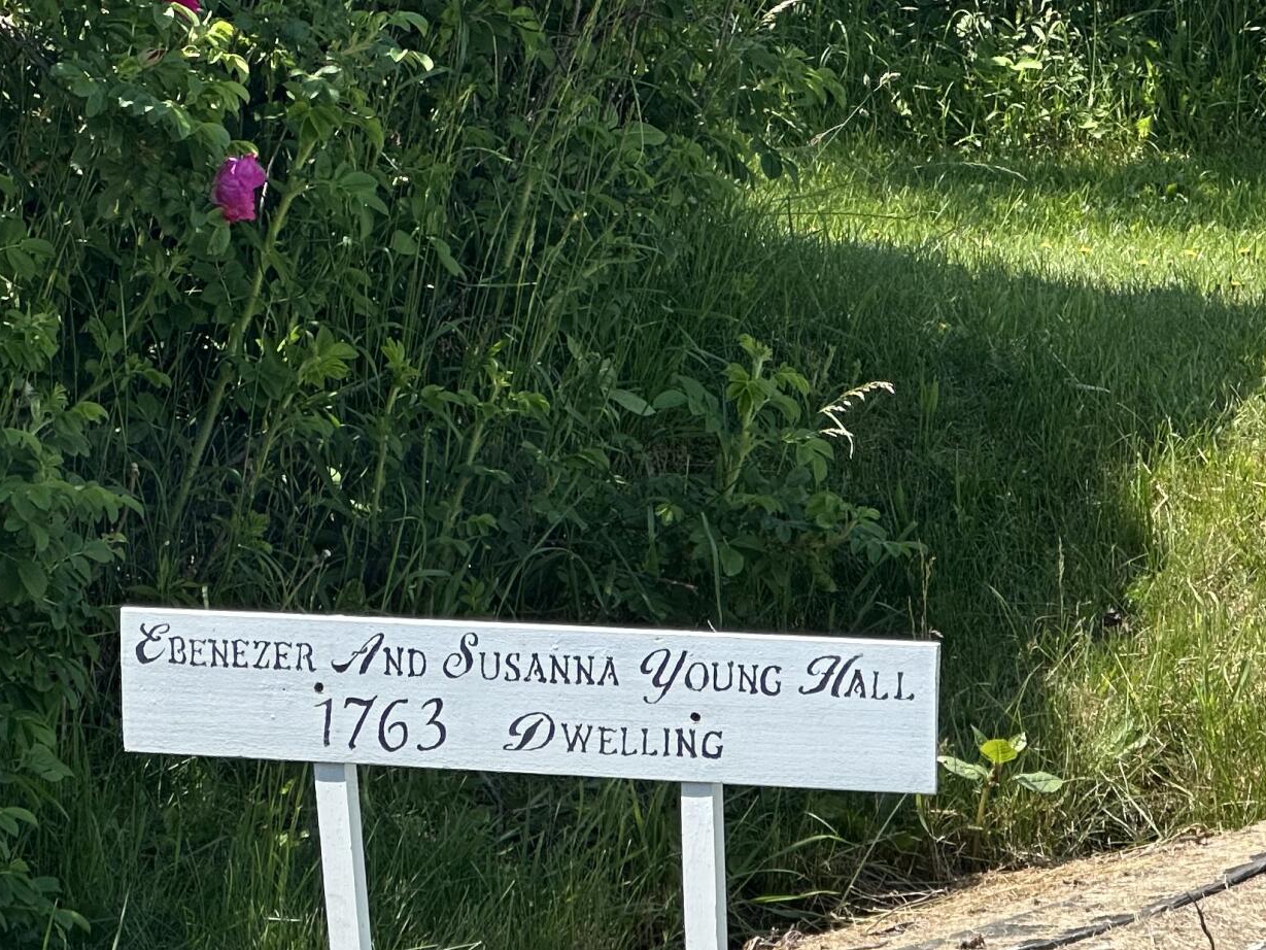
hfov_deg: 10.5
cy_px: 764
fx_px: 6876
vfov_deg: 7.9
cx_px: 546
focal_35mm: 188
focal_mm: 9
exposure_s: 1/356
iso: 32
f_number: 2.8
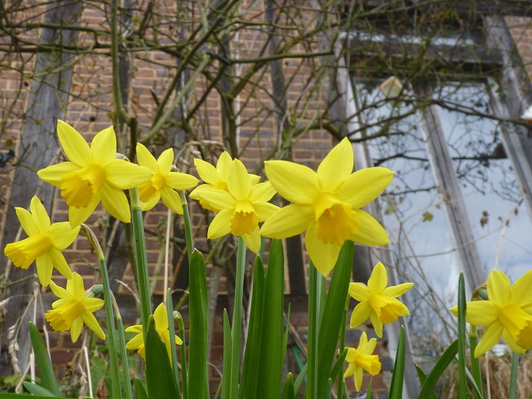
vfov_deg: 44.0
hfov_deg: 56.8
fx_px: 492
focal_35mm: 32
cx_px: 249
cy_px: 232
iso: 80
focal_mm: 4.8
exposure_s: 1/60
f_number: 2.8
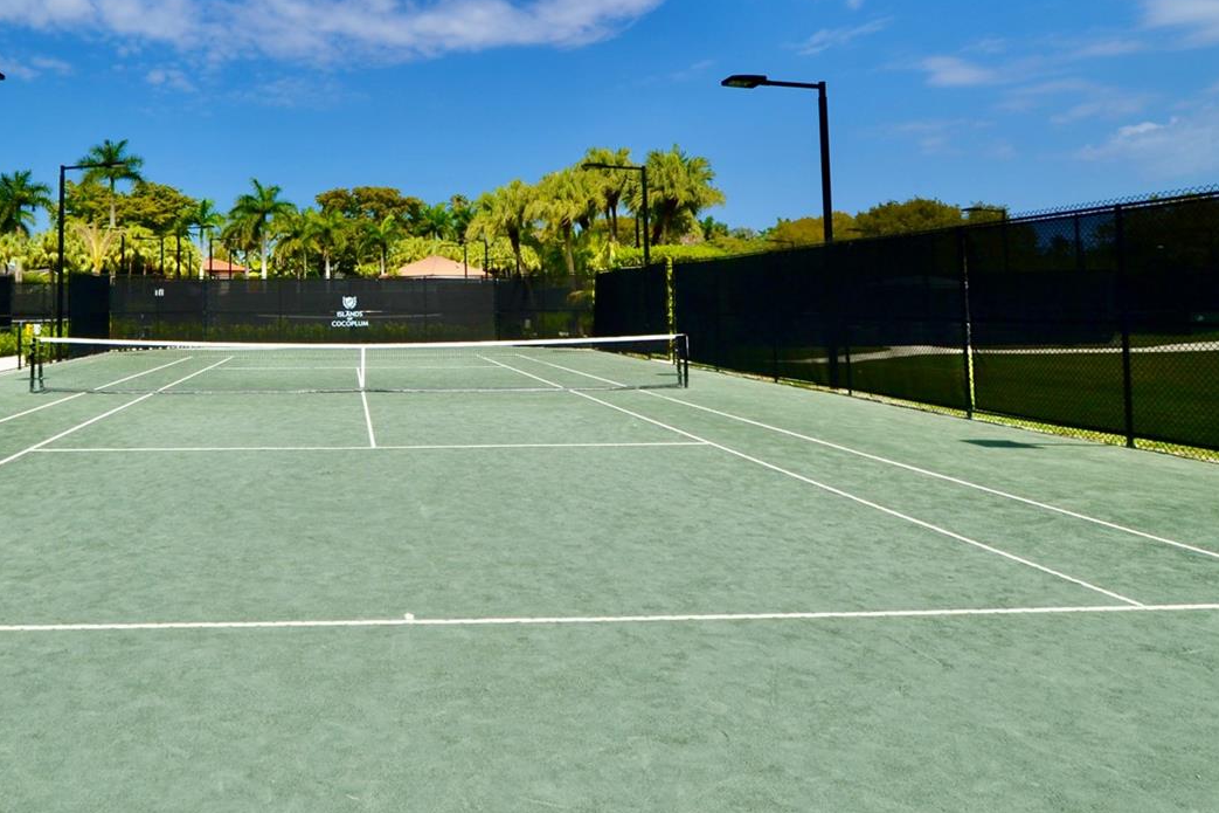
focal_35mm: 23
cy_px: 262
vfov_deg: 53.8
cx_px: 370
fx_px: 779
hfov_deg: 72.9
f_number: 8
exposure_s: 1/250
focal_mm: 10
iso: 100
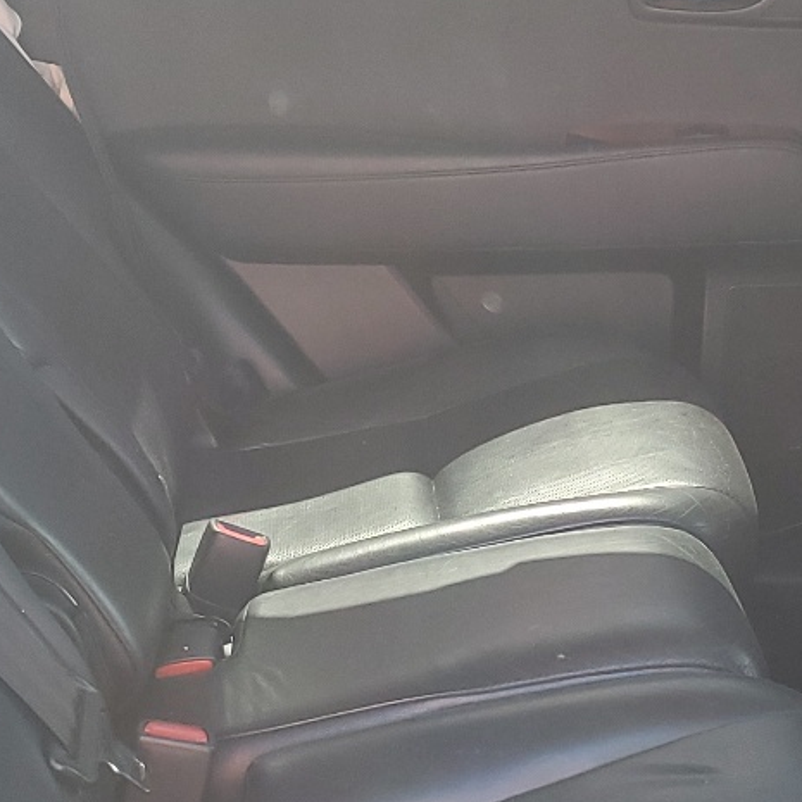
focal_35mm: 79
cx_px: 471
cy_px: 519
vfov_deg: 21.9
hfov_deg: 21.9
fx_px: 2071
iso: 63
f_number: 1.5
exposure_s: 1/120
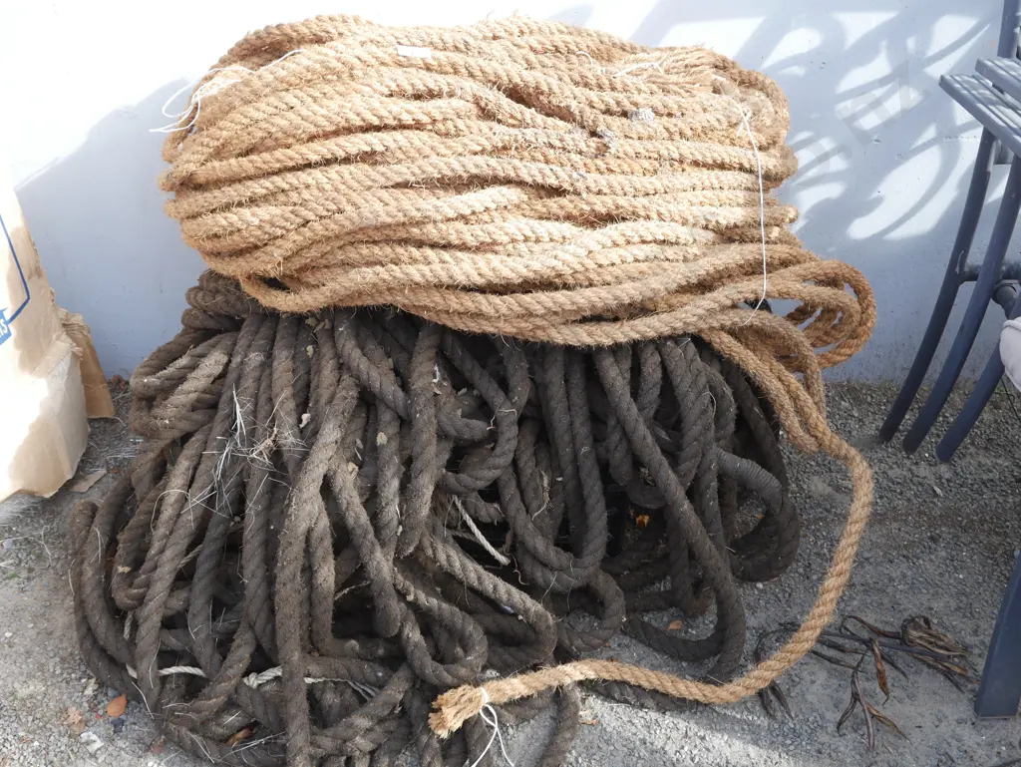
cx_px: 510
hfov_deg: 46.8
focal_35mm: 40
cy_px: 384
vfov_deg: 36.0
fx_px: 1180
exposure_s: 1/160
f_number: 5.6
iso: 200
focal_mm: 20
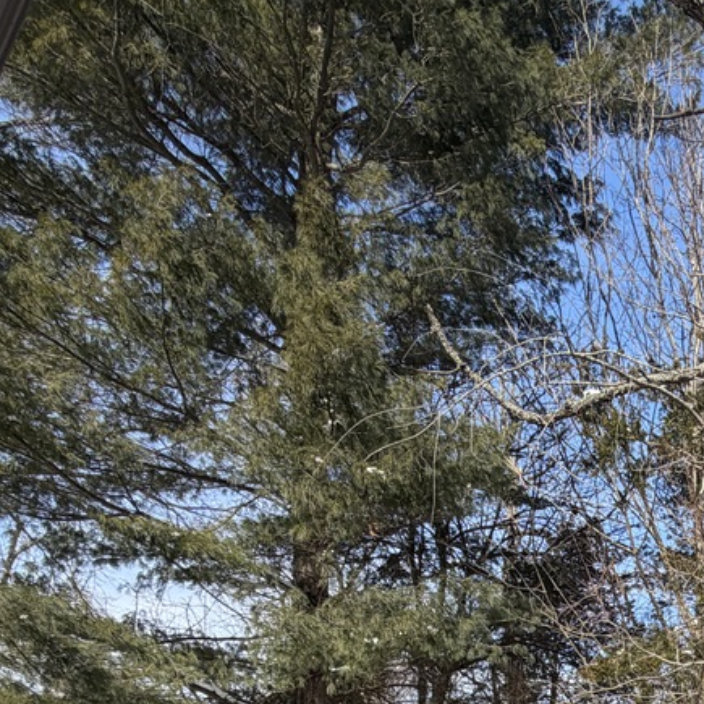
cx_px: 751
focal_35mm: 41
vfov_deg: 33.6
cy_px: 837
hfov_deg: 35.7
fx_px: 943
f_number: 2.2
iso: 25
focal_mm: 2.22
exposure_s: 1/770
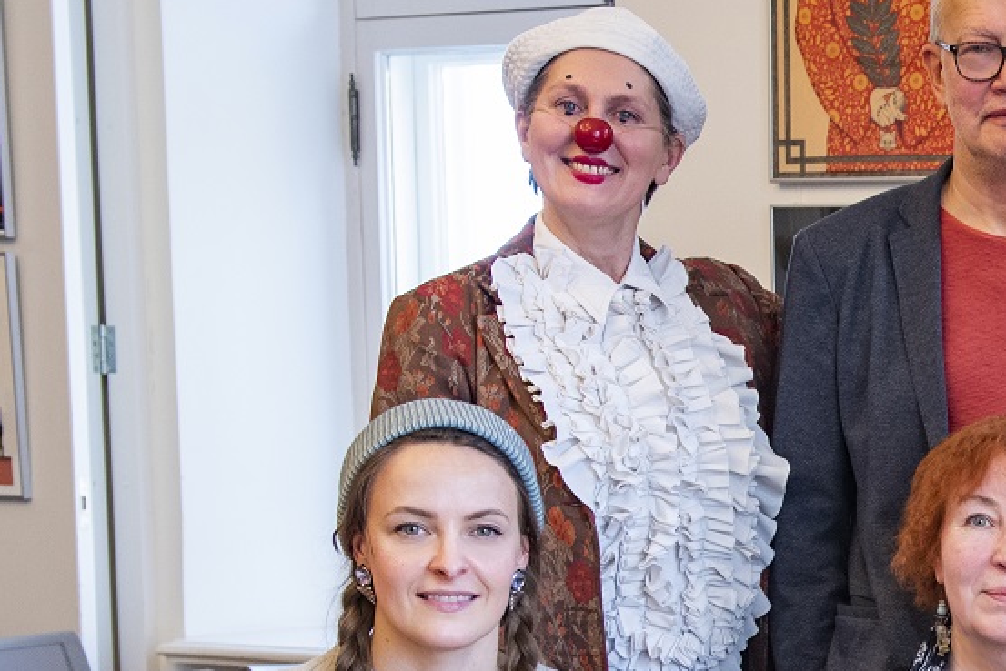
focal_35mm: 95
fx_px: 2655
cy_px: 839
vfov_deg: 13.9
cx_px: 1232
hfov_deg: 20.0
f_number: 5
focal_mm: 35
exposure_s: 1/125
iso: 800
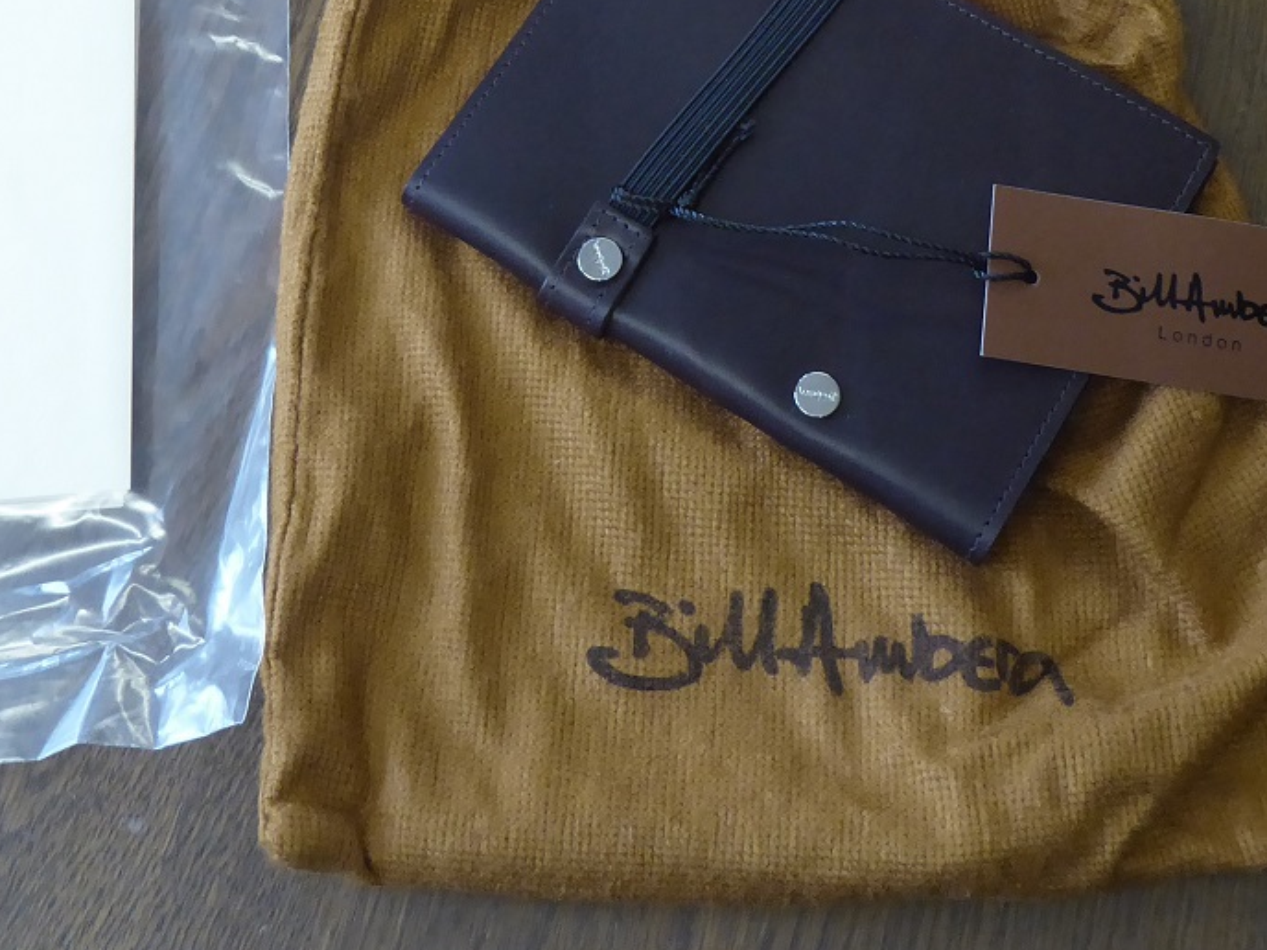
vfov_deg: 23.8
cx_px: 600
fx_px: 2159
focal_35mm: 59
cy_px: 18
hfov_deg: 32.7
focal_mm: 5
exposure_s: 1/40
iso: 400
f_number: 3.5
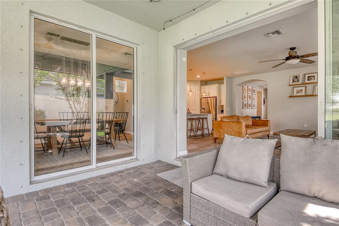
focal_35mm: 18
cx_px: 170
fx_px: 169
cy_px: 113
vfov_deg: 67.3
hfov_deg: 90.0
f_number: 8
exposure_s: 1/800
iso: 640
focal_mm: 12
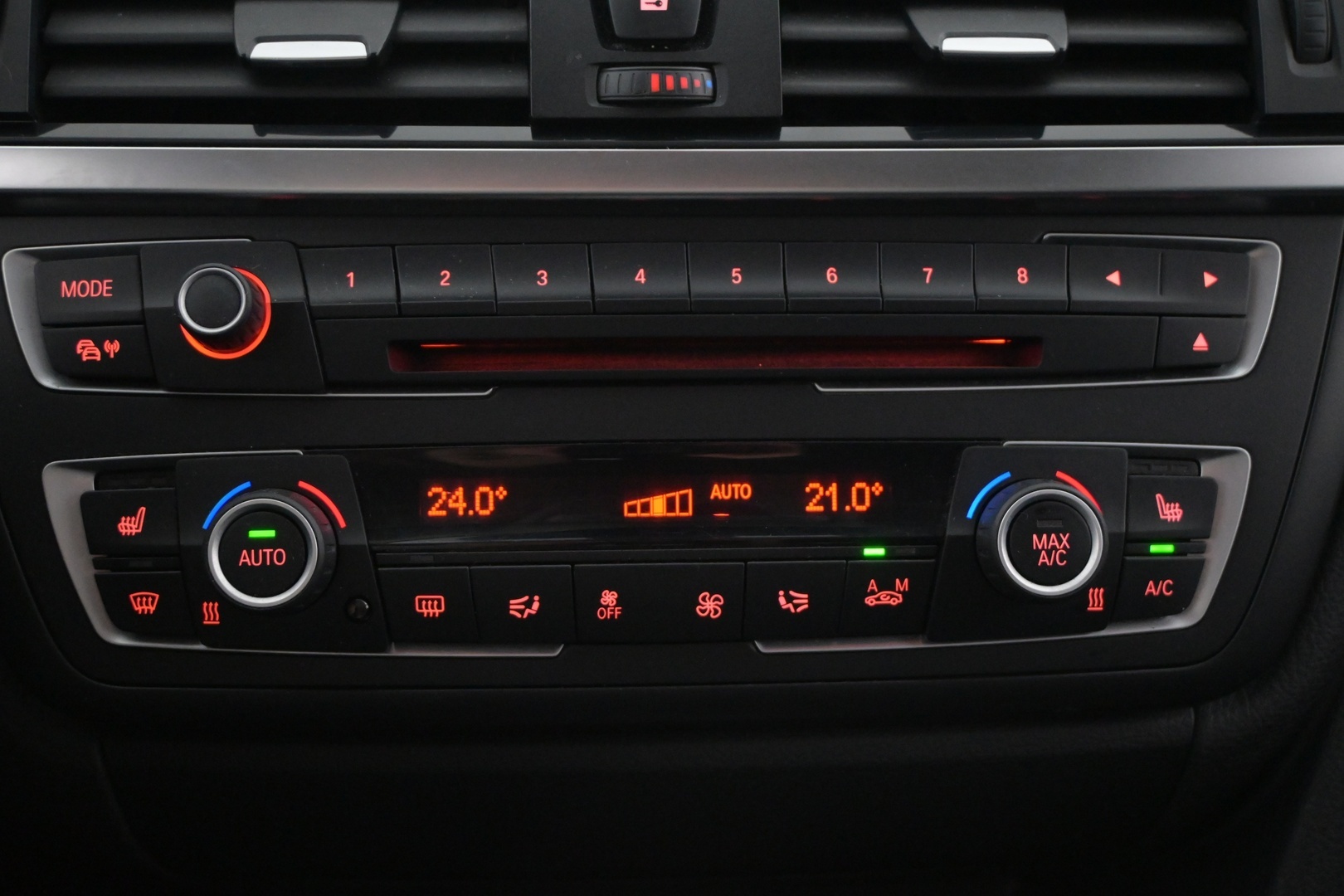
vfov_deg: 31.9
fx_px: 1568
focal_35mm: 42
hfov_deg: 46.4
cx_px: 672
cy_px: 448
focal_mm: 28
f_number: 4.5
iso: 5000
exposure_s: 1/50
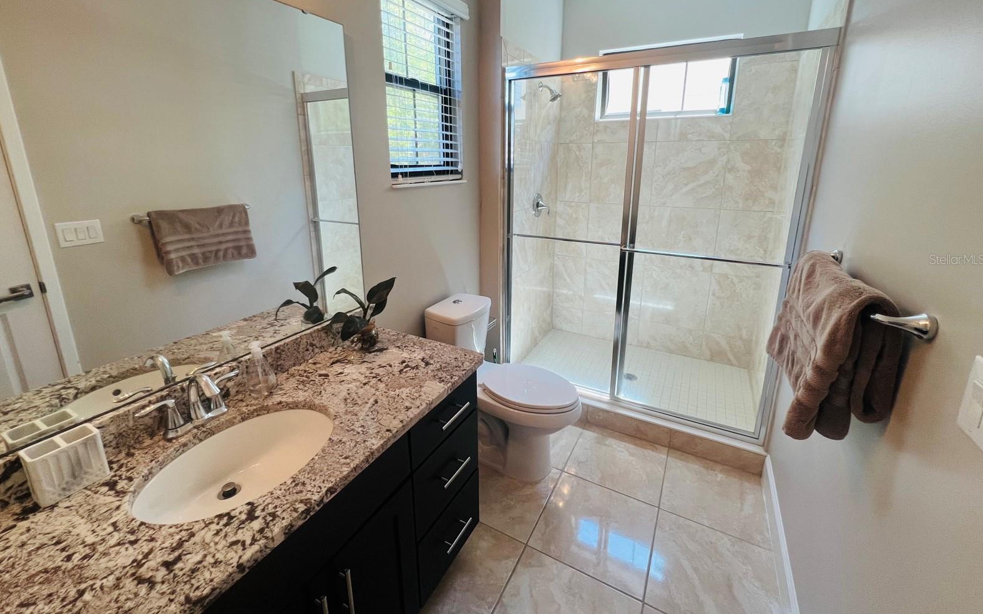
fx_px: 375
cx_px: 489
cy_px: 259
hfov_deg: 105.3
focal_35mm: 14
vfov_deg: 78.1
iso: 125
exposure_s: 1/120
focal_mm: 1.57
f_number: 1.8
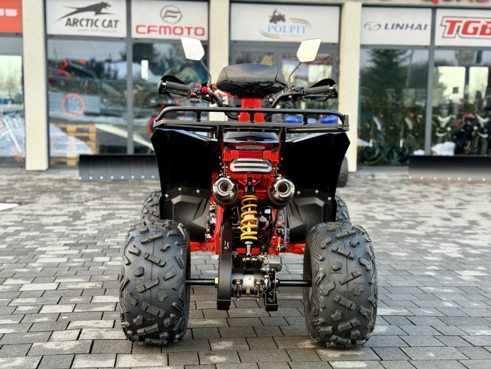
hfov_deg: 39.7
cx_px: 246
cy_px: 184
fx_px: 681
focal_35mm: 48
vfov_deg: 30.3
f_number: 1.78
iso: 80
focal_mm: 6.76
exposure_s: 1/121
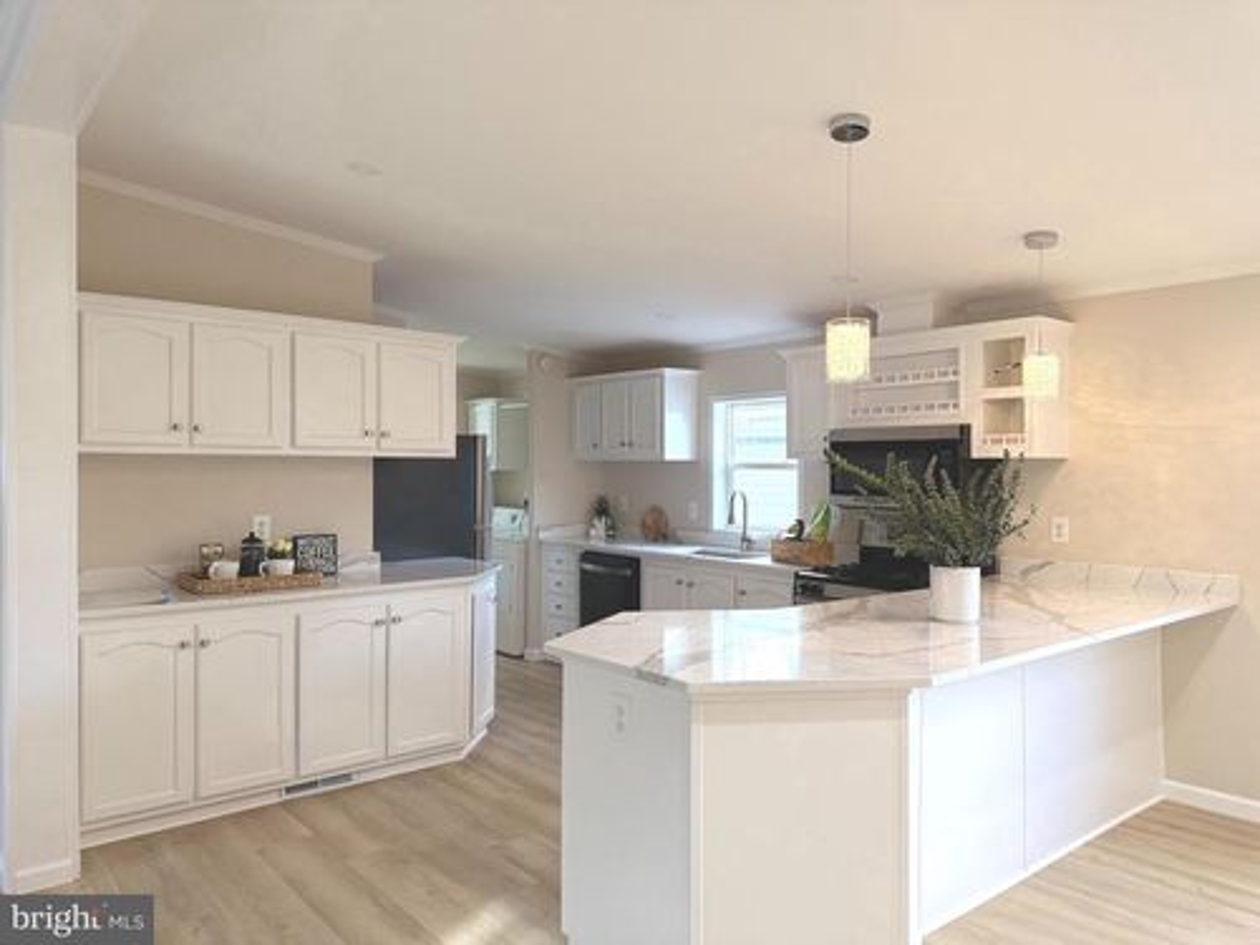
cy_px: 472
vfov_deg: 56.8
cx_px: 630
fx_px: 874
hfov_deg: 71.6
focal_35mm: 24
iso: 200
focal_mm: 6.76
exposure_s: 1/189
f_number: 1.78
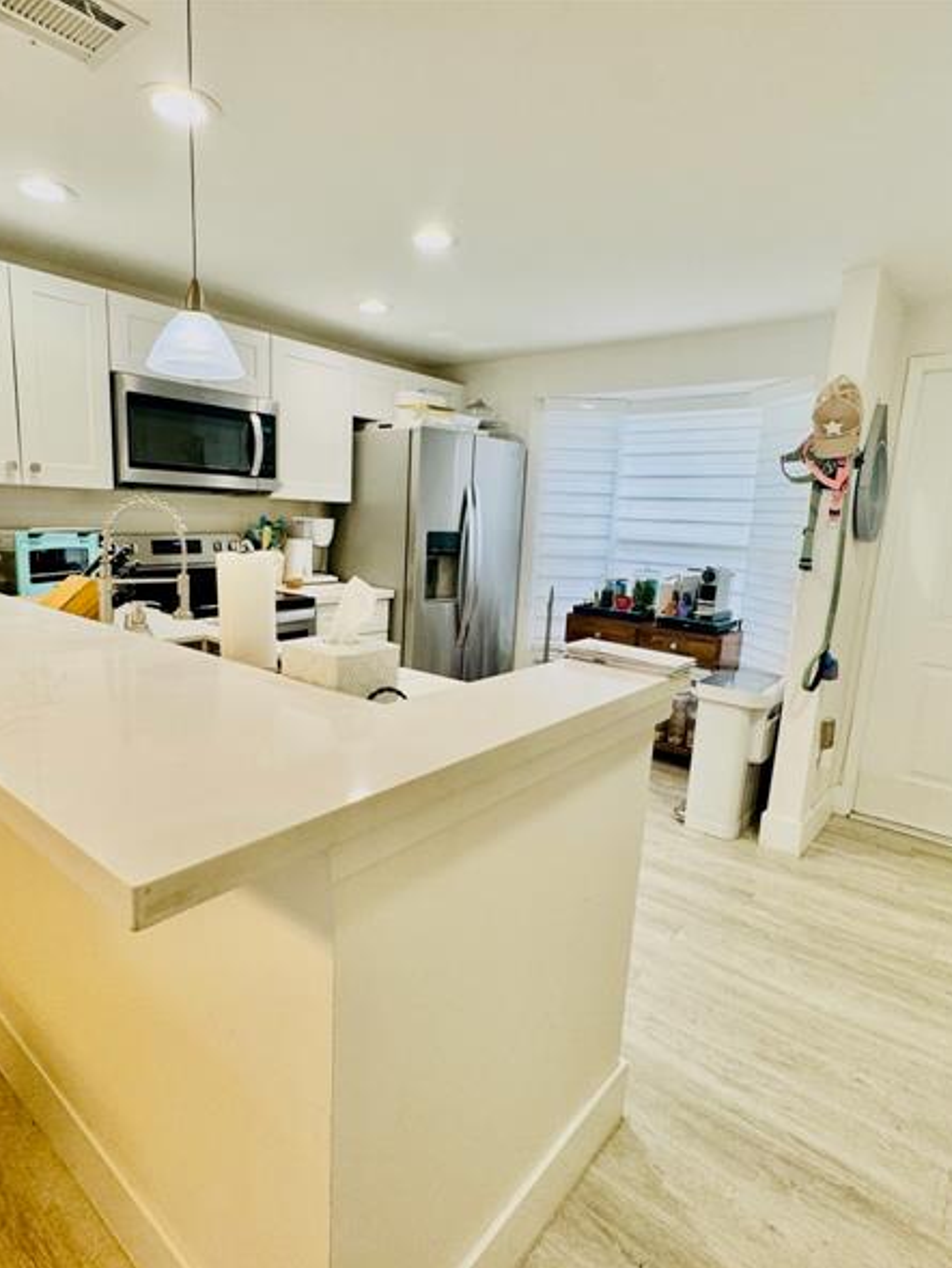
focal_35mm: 19
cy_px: 642
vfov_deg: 84.6
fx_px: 696
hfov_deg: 68.5
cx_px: 429
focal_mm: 2.22
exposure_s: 1/120
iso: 125
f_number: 2.2
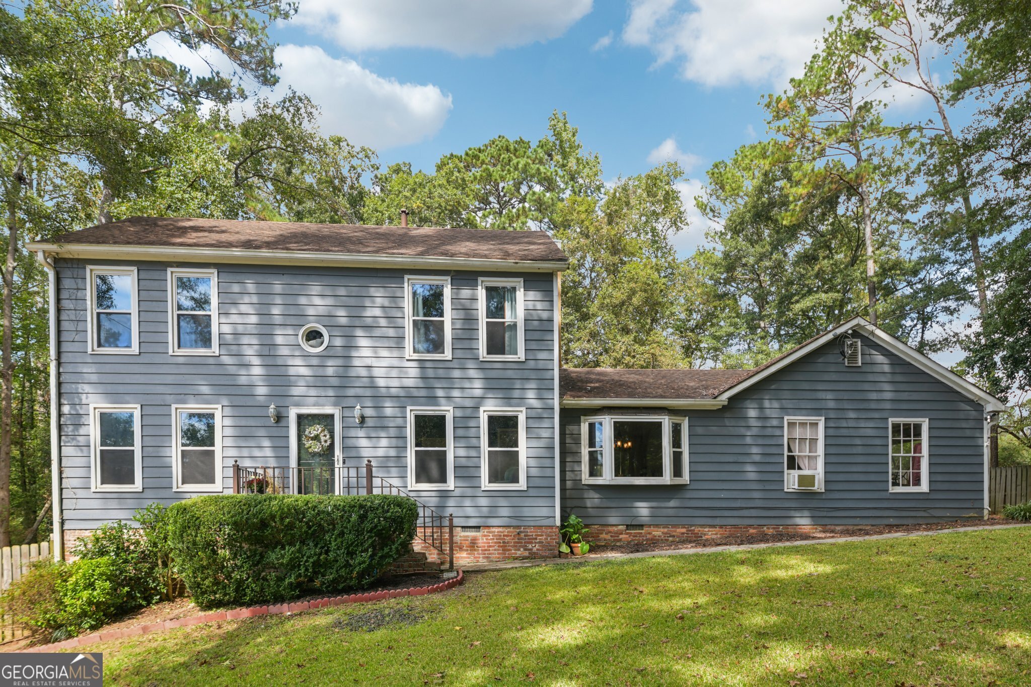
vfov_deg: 59.5
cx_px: 516
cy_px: 344
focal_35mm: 21
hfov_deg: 81.2
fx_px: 601
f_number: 8
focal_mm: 21
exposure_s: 1/40
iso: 110
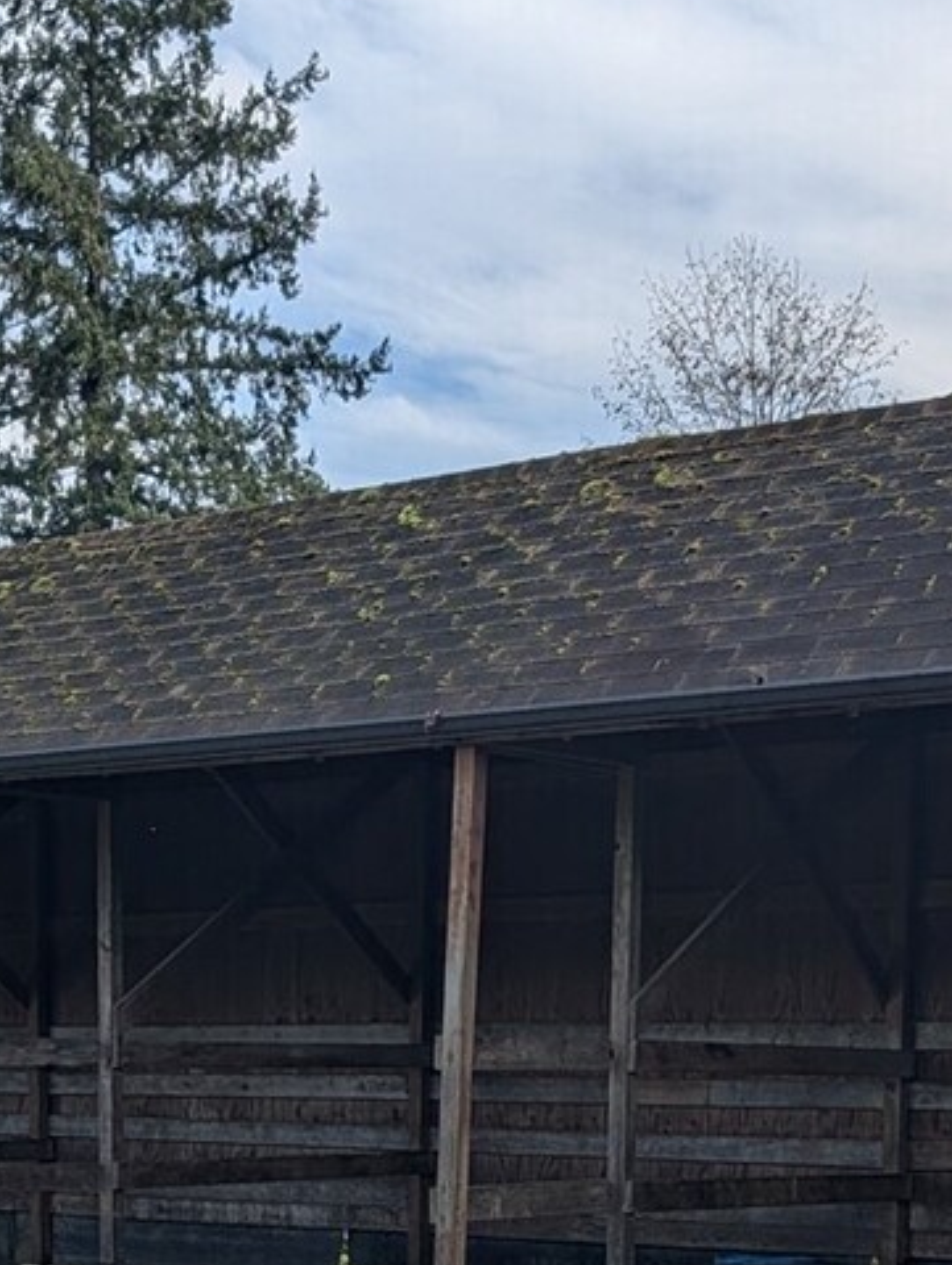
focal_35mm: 72
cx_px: 277
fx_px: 2635
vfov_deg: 25.3
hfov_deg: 20.4
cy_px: 1348
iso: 17
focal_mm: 6.9
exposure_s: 1/887
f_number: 1.68
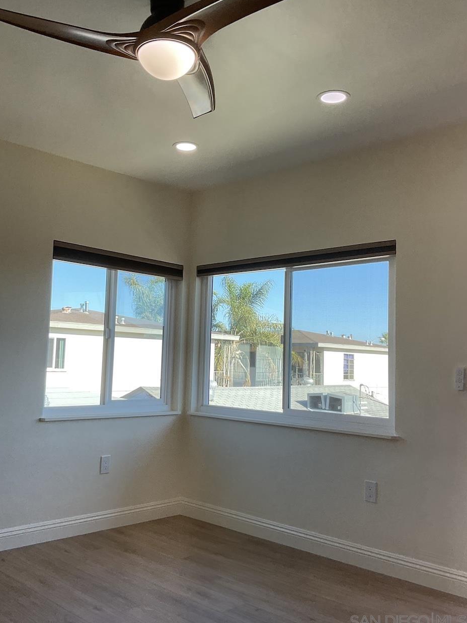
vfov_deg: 60.0
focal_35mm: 30
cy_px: 310
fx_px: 540
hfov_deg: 46.8
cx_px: 229
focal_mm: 3
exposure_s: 1/181
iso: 16
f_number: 1.8
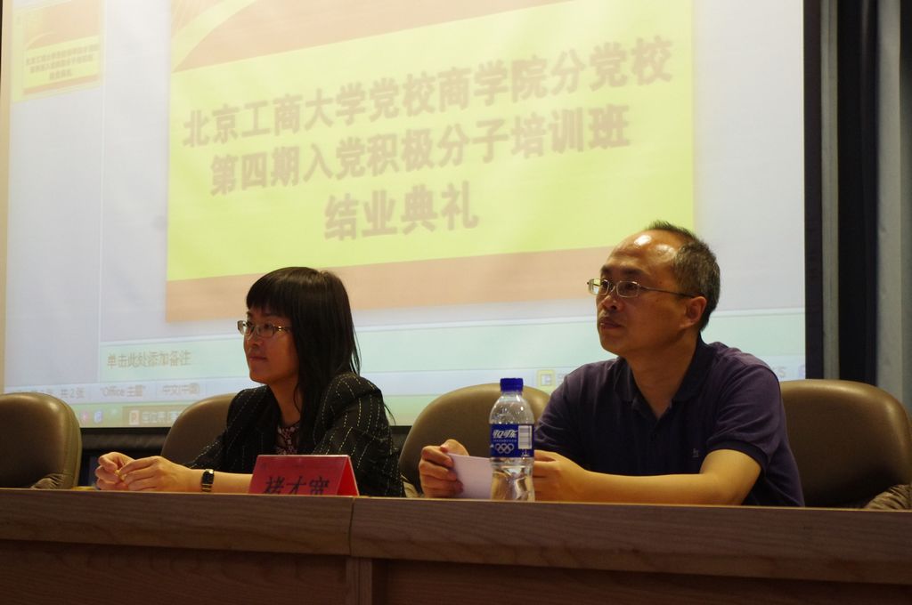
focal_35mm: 82
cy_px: 302
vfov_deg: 16.6
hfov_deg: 24.8
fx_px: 2075
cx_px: 456
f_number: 6.3
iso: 1600
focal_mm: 55
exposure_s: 1/40
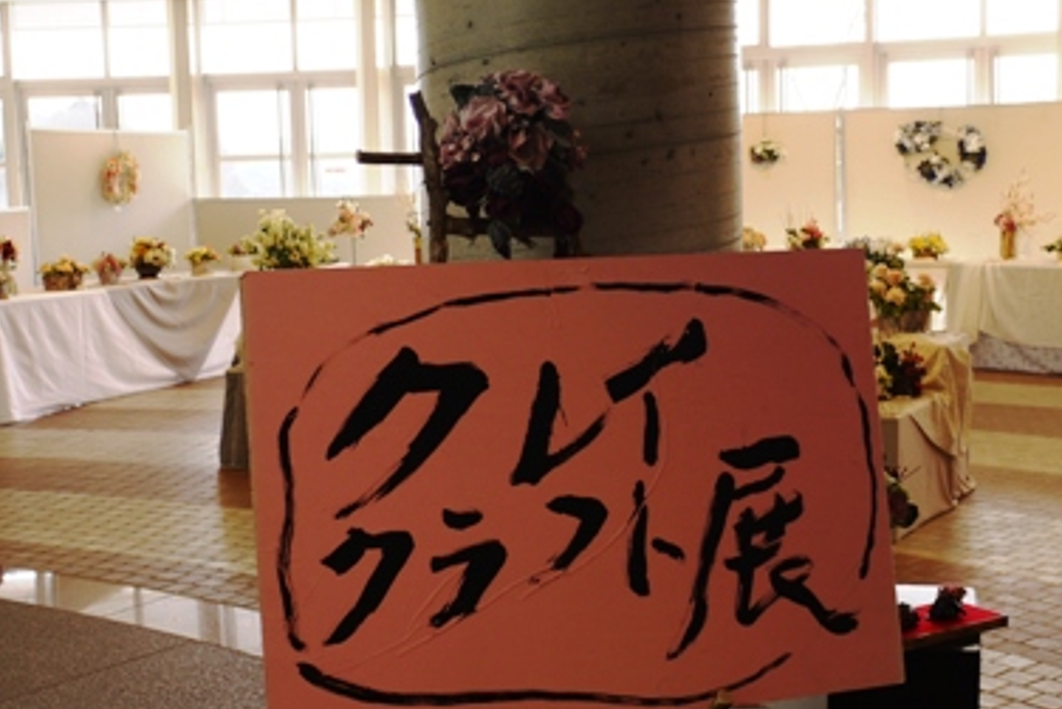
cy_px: 356
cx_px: 590
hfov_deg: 38.1
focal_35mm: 52
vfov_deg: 26.0
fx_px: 1535
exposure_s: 1/30
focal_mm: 21
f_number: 4.5
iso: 100
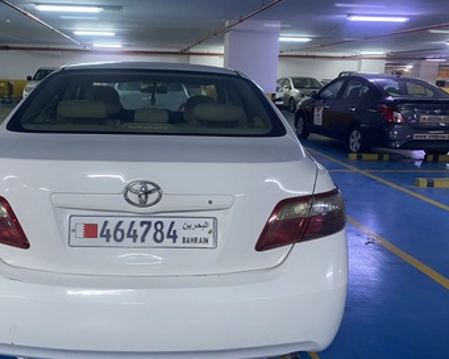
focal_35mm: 34
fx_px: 452
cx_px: 177
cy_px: 174
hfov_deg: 52.4
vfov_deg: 43.4
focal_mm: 4.25
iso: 500
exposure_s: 1/60
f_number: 1.8
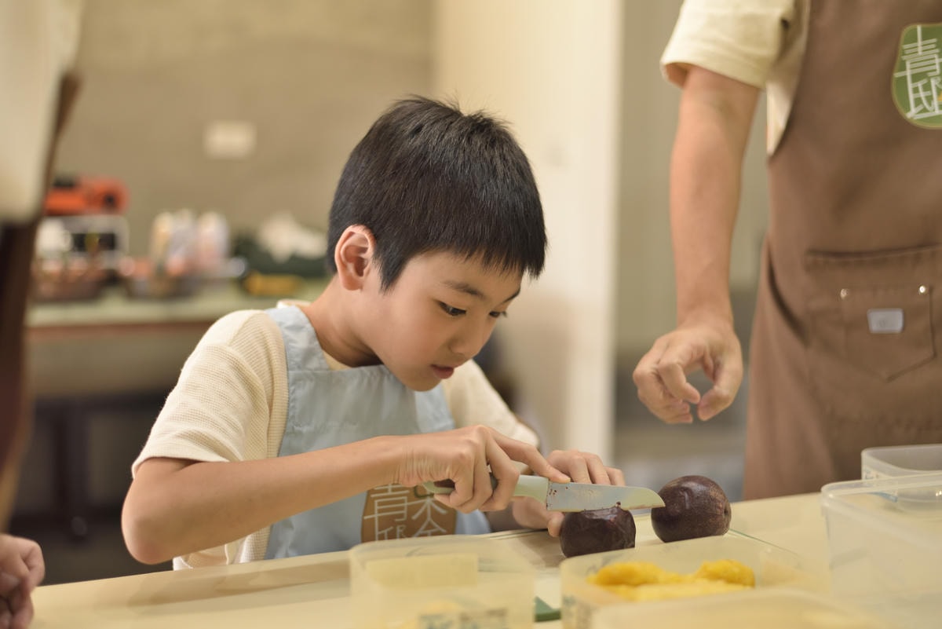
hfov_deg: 39.6
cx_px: 471
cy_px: 314
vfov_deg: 27.0
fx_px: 1309
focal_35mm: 50
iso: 800
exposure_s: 1/250
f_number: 1.8
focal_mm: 50
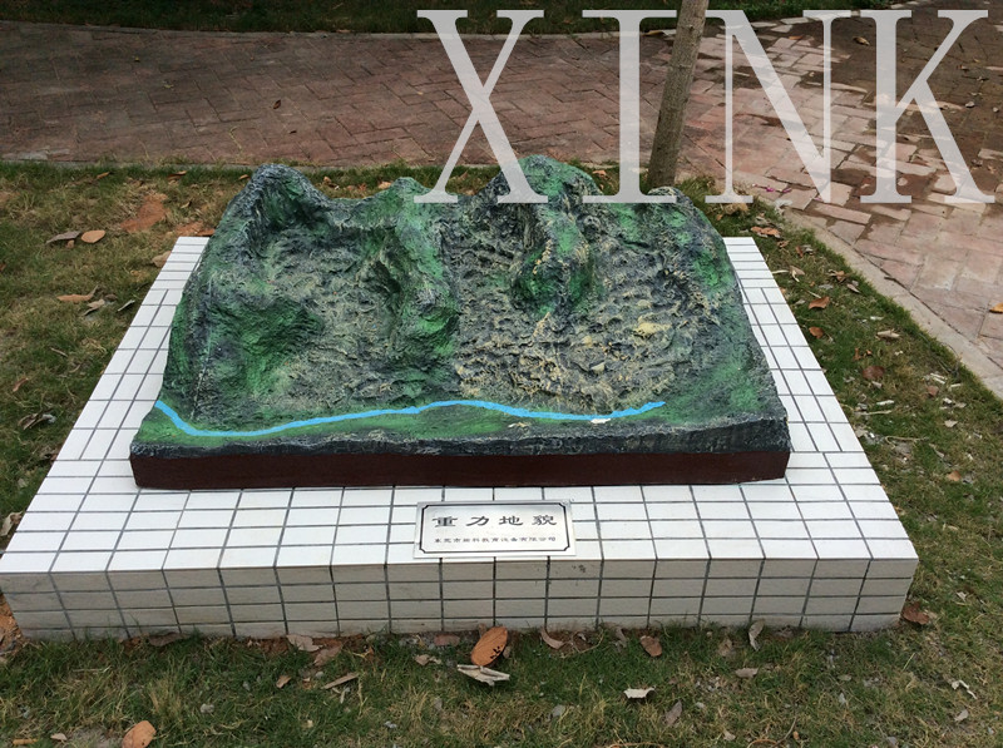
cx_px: 502
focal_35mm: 33
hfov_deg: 55.4
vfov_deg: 42.8
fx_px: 954
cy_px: 374
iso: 32
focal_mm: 3.3
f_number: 2.4
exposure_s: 1/1395
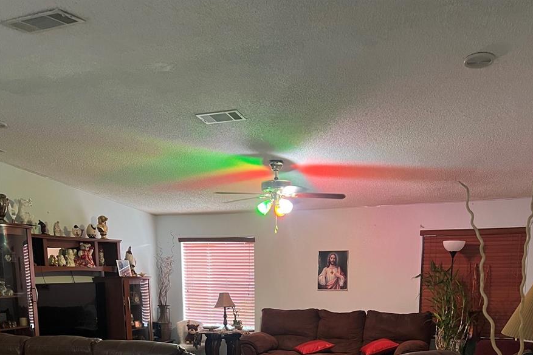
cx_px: 270
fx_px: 548
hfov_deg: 51.9
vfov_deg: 32.8
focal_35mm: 37
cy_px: 360
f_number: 1.5
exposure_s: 1/40
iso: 500
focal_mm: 5.7
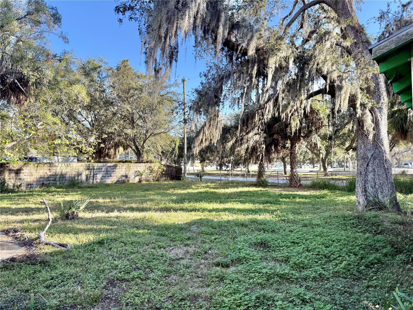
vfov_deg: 56.8
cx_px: 206
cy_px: 155
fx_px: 286
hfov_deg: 71.6
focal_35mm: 24
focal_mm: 6.76
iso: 100
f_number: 1.78
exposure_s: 1/931
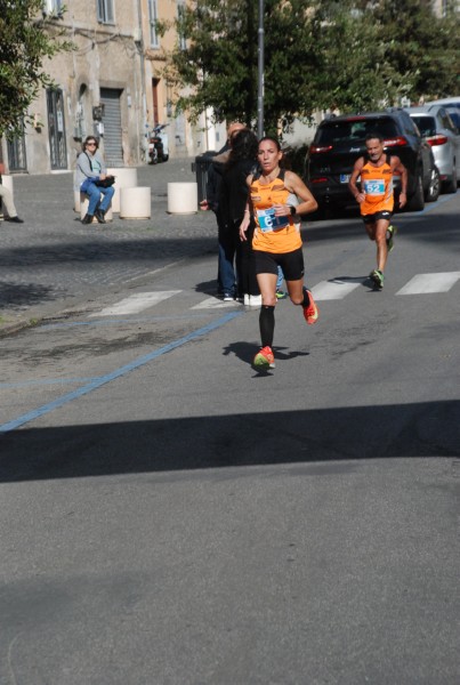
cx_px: 230
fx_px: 2288
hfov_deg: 11.5
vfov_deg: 17.0
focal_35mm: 120
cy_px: 342
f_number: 9
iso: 1000
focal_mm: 80
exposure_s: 1/2000
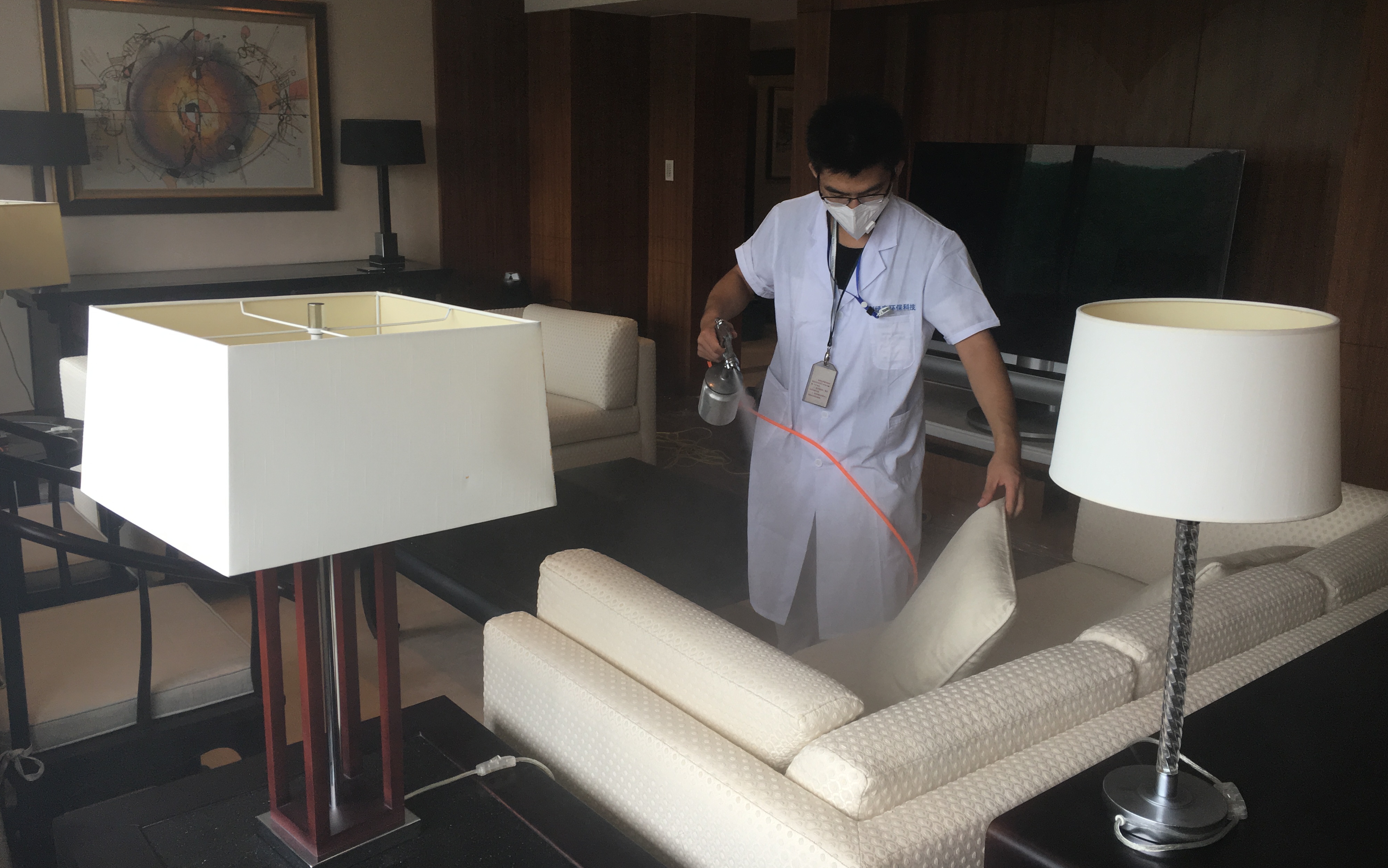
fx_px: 1173
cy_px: 410
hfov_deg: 61.2
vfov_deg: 40.6
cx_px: 697
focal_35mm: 31
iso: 40
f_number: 2.2
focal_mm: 4.15
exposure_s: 1/100
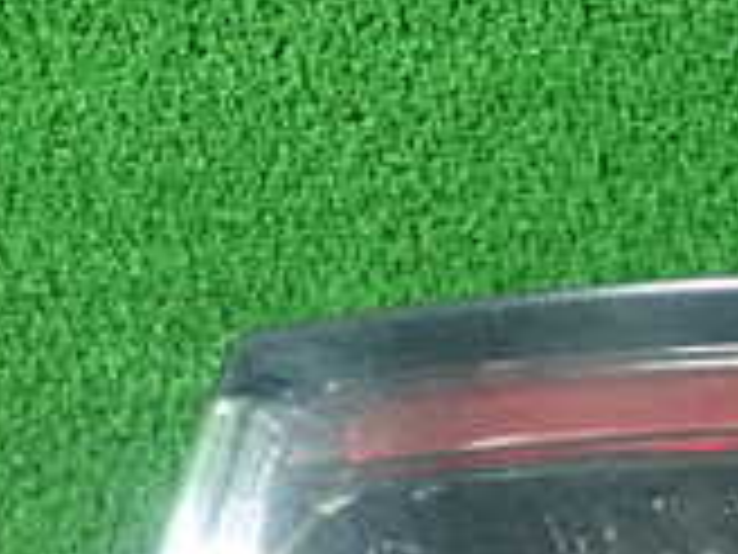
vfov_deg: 12.6
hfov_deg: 16.7
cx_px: 994
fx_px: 2345
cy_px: 887
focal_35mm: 110
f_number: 2.3
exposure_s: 1/100
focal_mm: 5.5
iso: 800
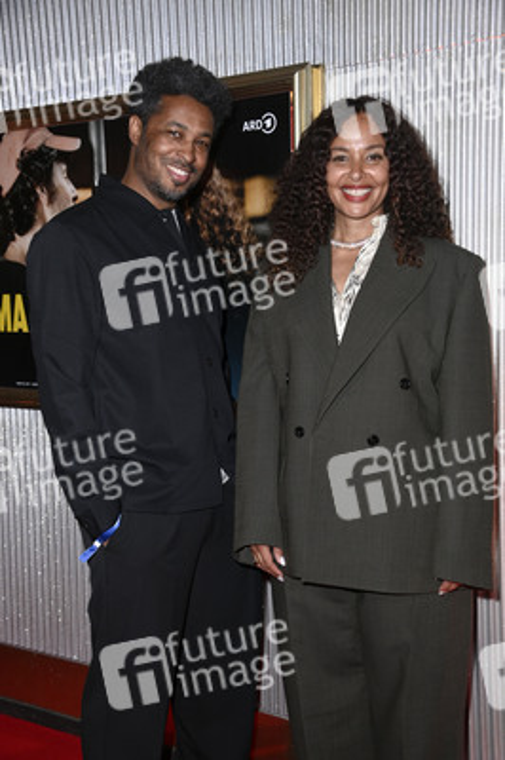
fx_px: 1012
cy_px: 380
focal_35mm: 48
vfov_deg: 41.1
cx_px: 252
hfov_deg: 28.0
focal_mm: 48
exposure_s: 1/250
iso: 1250
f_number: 5.6
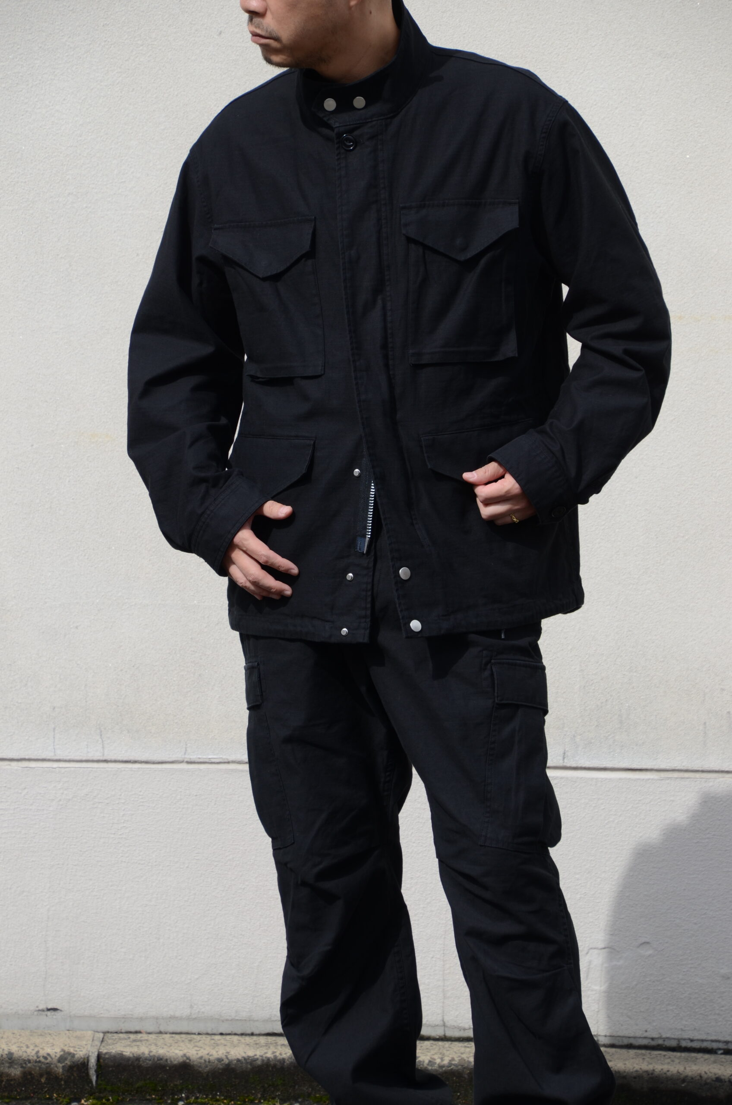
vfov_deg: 13.7
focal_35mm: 150
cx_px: 366
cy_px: 552
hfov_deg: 9.1
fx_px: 4595
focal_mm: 100
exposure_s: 1/500
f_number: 6.3
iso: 125
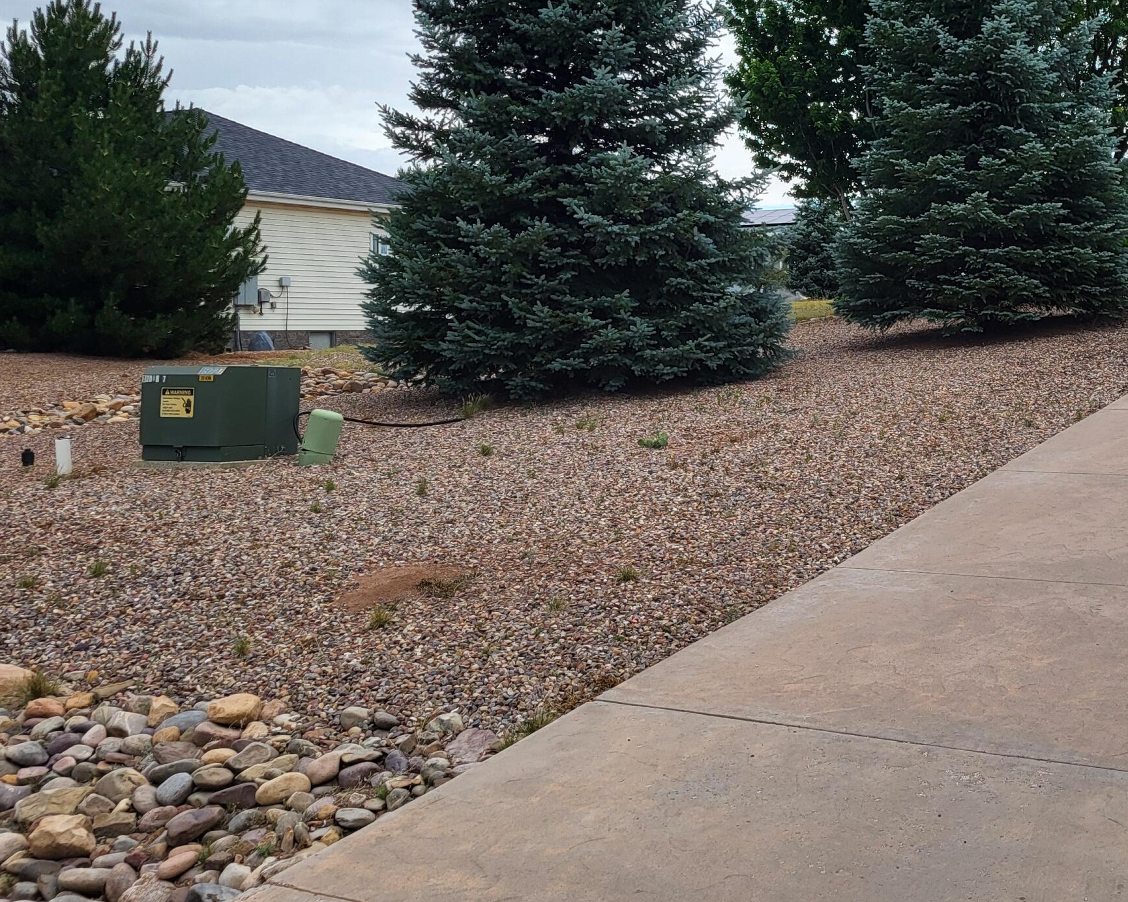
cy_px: 276
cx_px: 825
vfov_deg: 33.7
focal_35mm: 44
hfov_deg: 41.0
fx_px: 1469
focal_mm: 5.4
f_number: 1.8
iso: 40
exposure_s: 1/694
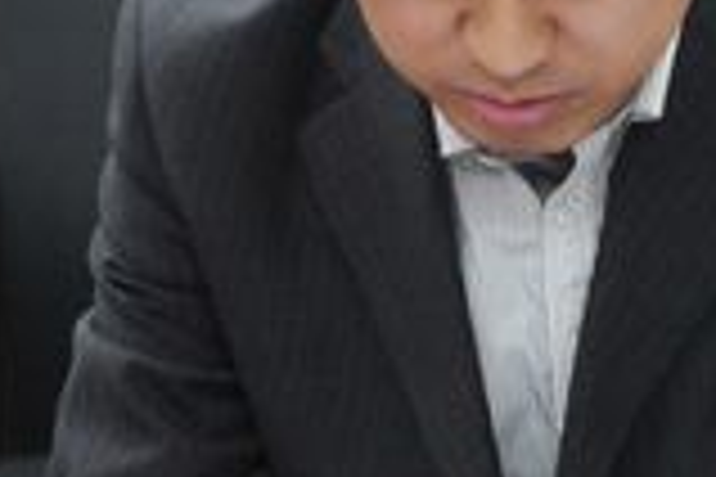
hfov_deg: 5.7
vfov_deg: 3.8
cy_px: 162
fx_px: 7199
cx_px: 522
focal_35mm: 362
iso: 3200
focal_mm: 90
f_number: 5.6
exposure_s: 1/25
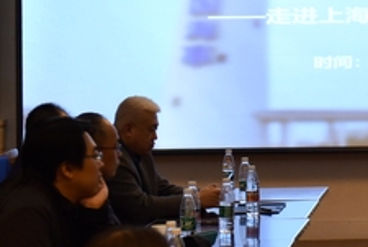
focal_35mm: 142
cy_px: -15
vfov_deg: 9.6
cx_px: 440
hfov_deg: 14.0
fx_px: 1454
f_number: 2.8
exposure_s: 1/320
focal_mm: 32
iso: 1100
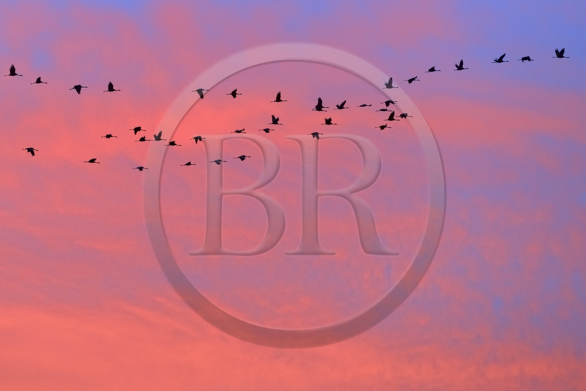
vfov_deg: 6.9
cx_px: 293
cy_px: 196
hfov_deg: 10.3
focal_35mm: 200
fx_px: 3255
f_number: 5.6
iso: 1600
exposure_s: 1/320
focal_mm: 200
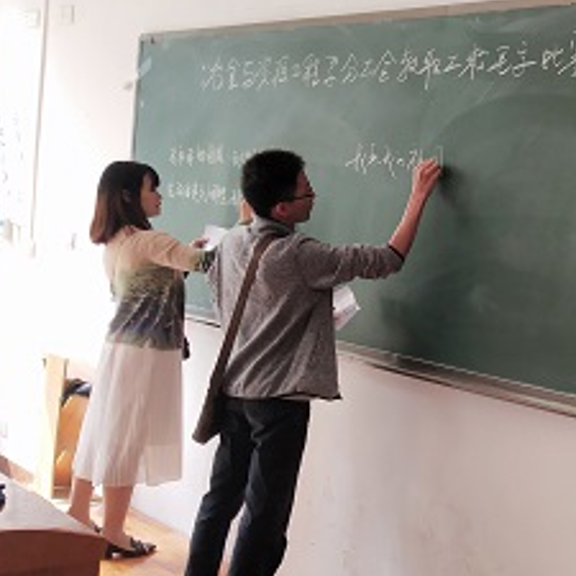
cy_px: 362
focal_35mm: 59
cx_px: 566
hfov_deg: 27.5
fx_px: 1111
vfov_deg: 29.0
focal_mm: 3.95
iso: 111
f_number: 1.8
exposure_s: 1/100
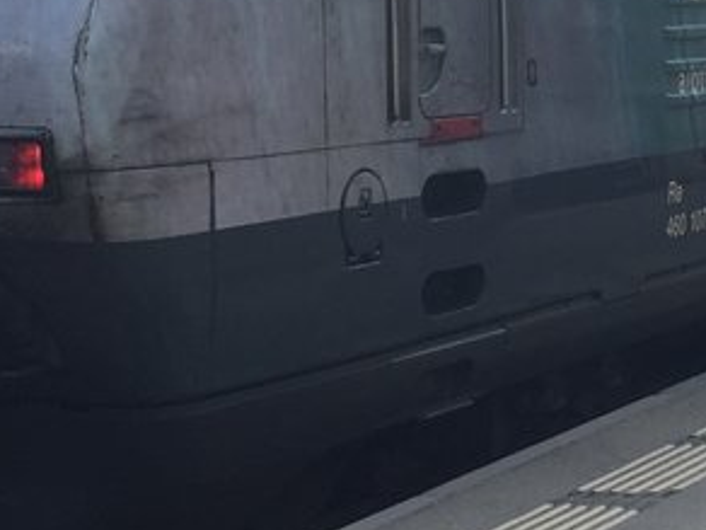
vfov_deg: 12.3
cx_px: 534
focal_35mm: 119
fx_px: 2427
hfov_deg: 16.5
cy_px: -31
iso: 32
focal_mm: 4.15
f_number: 2.2
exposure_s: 1/719
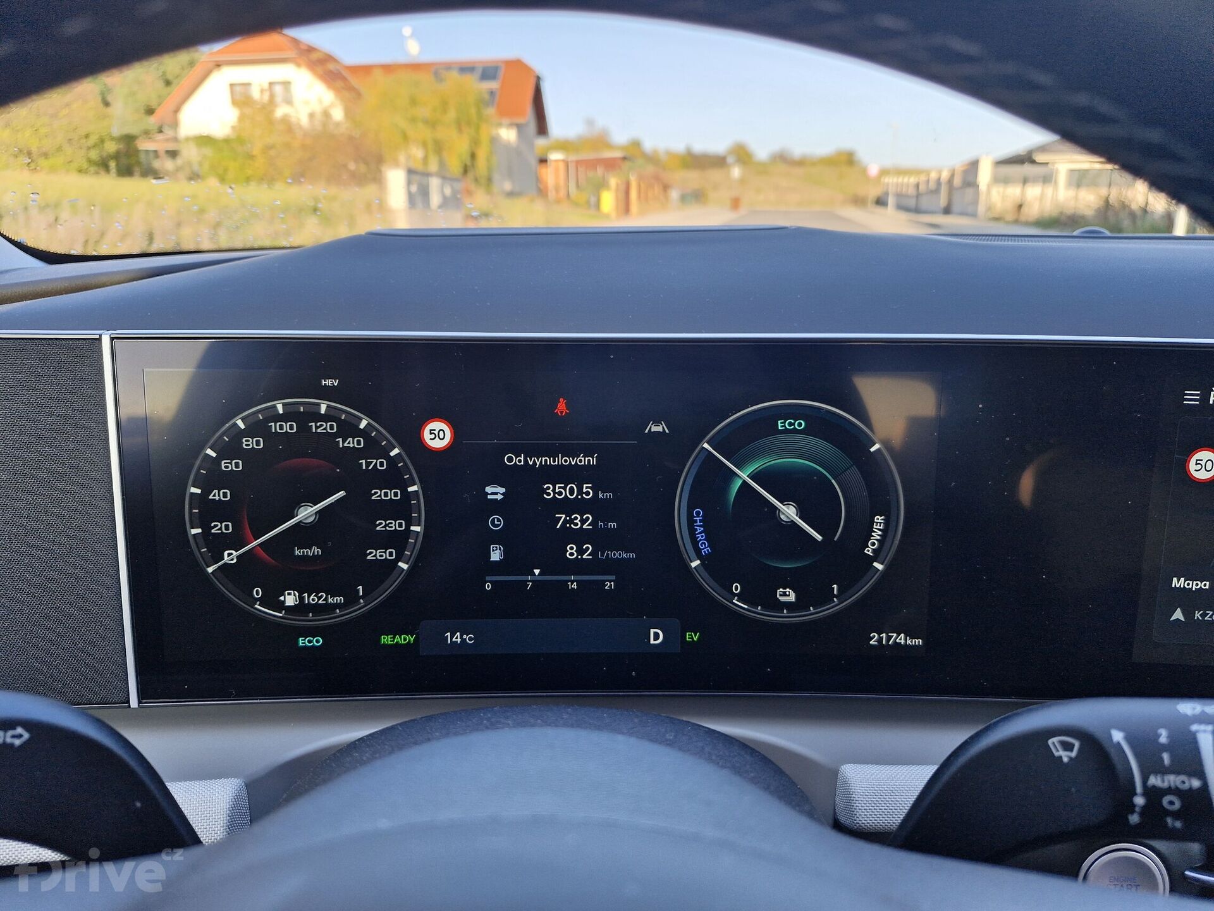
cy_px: 456
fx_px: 807
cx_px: 607
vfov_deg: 58.9
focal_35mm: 23
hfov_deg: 73.9
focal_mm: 5.54
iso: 50
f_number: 1.8
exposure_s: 1/100
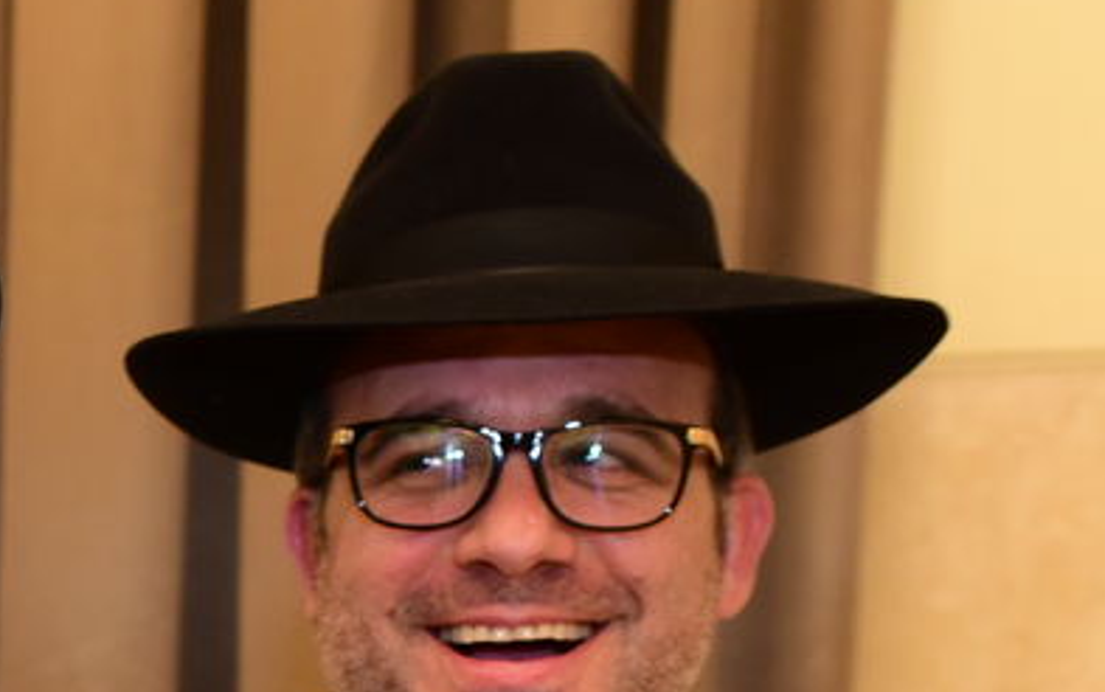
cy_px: 982
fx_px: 3826
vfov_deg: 10.1
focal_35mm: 127
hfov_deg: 14.9
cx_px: -706
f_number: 5.6
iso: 2000
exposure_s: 1/125
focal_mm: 35
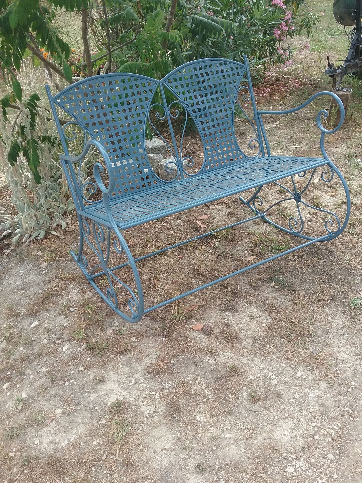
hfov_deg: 45.4
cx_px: 181
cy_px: 242
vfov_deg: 58.4
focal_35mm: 31
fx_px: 432
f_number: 2.2
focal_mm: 3.3
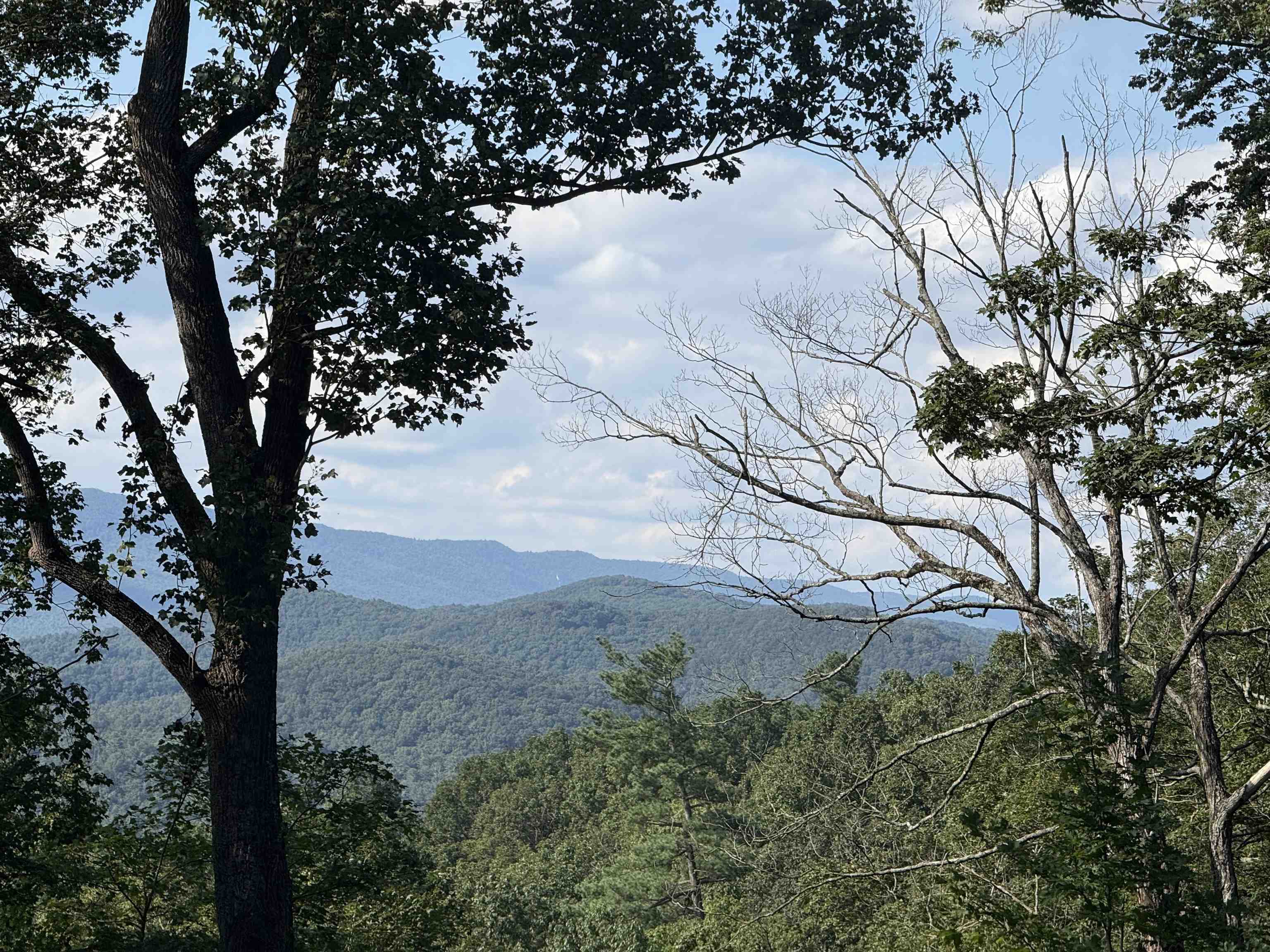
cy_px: 476
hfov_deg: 16.4
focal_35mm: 120
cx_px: 635
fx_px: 4403
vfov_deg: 12.3
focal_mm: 15.66
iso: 50
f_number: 2.8
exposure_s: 1/1206
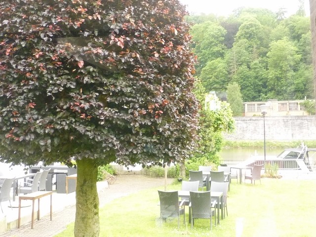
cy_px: 118
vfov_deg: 30.3
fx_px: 438
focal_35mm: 48
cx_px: 158
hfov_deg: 39.7
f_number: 3.3
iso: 200
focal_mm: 4.4
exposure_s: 1/30
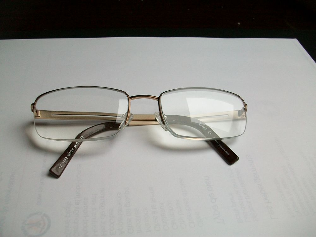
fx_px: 310
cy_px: 118
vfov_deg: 41.8
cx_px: 158
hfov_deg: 54.0
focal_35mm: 34
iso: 120
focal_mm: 5.7
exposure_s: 1/80
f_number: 2.8
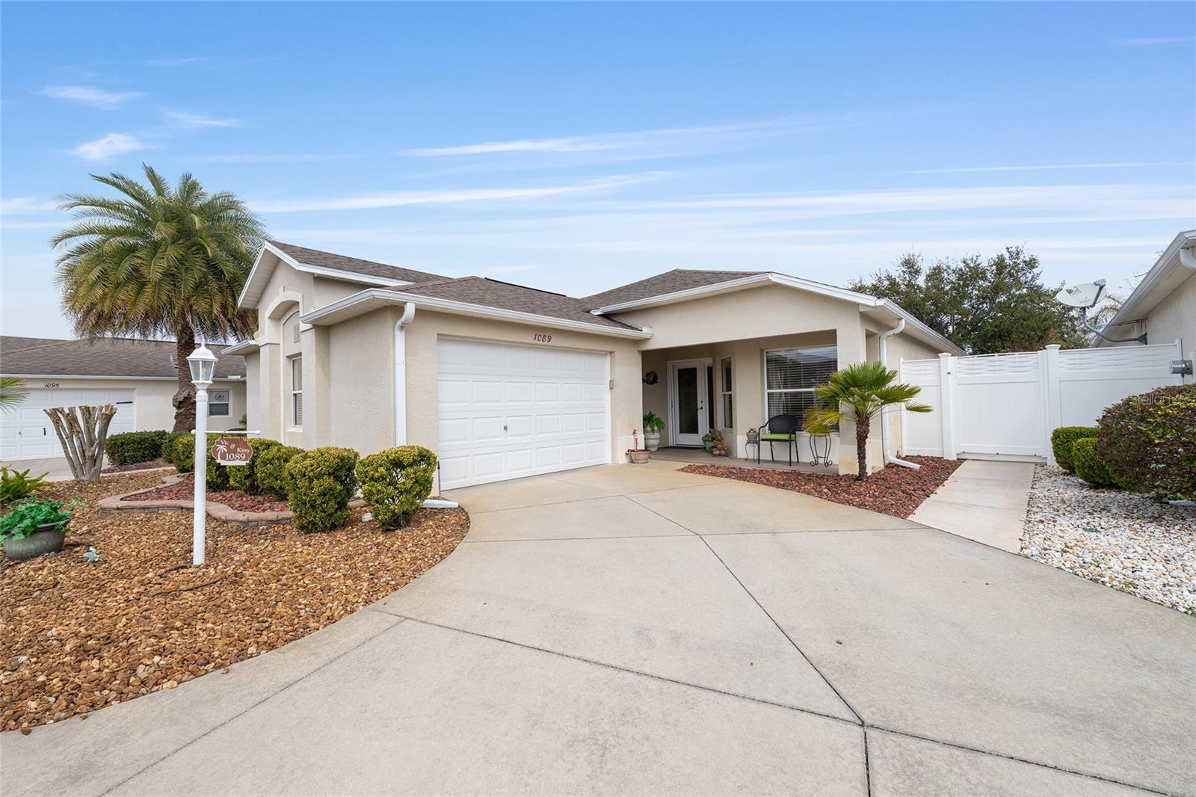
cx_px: 598
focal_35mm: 14
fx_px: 465
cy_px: 398
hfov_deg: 104.3
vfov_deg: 81.2
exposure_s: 1/125
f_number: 8
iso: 250
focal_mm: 14
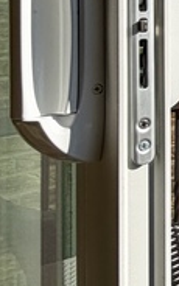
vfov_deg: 22.8
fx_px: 679
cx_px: 593
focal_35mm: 87
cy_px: -2
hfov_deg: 9.8
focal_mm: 2.22
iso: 25
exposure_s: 1/770
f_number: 2.2
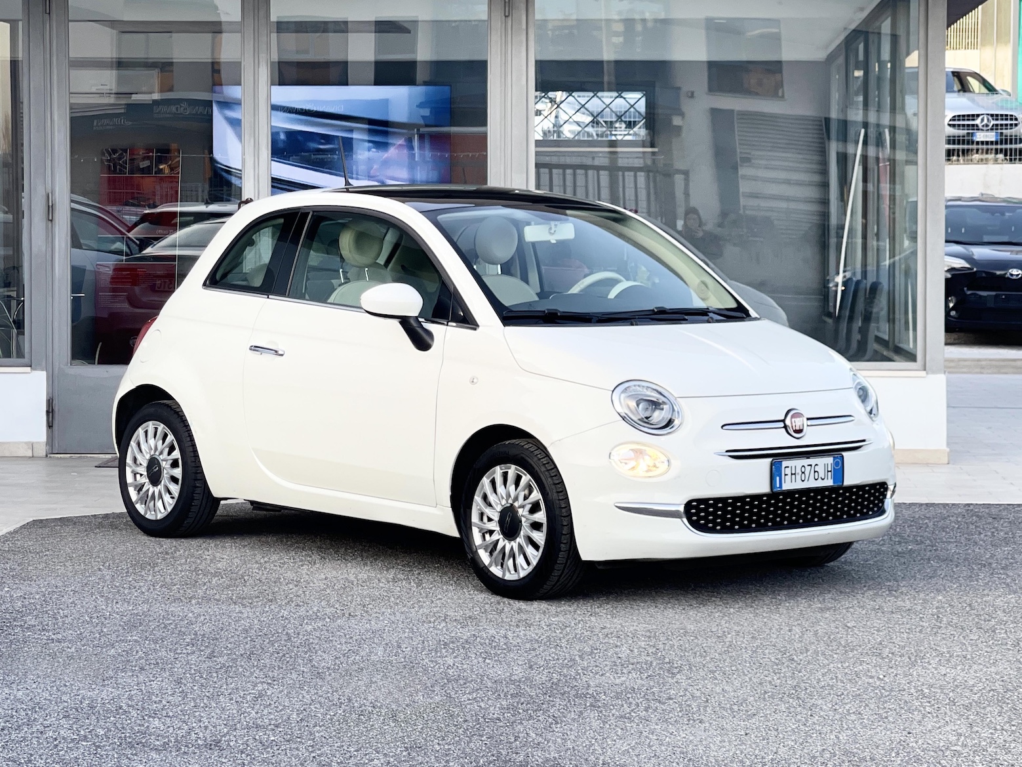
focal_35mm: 64
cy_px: 384
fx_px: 1889
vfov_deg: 22.9
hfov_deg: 30.3
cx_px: 511
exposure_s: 1/121
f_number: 2.2
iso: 32
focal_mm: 7.5
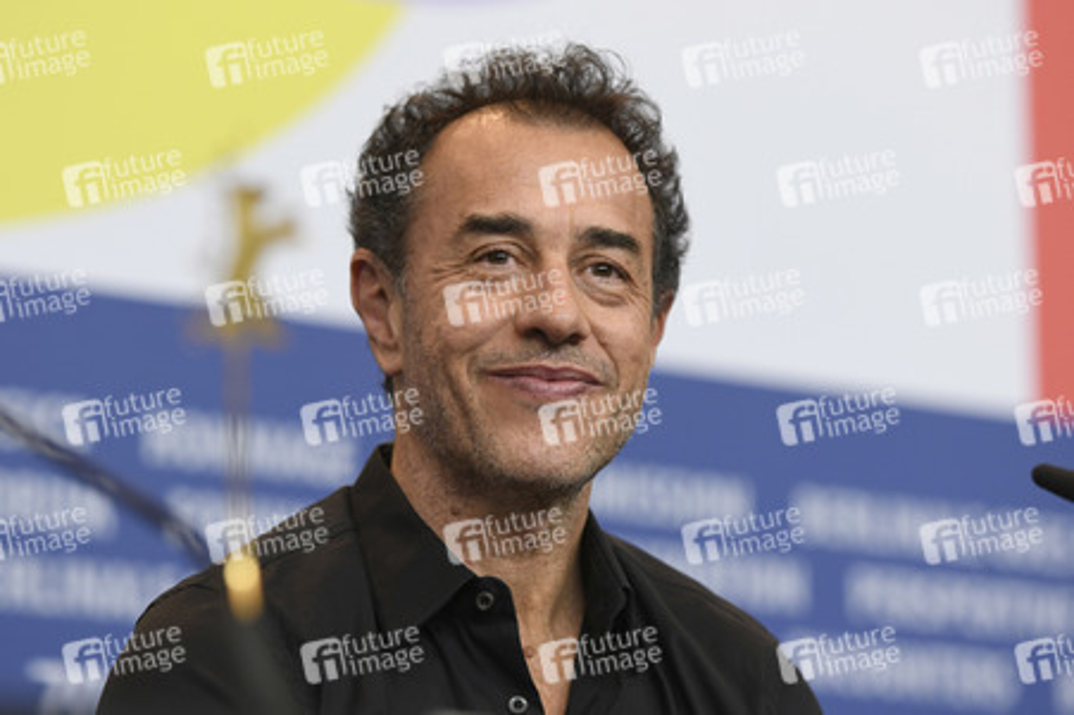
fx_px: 4173
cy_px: 358
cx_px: 537
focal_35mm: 140
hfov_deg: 14.7
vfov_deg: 9.8
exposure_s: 1/250
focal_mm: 140
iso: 800
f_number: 3.5
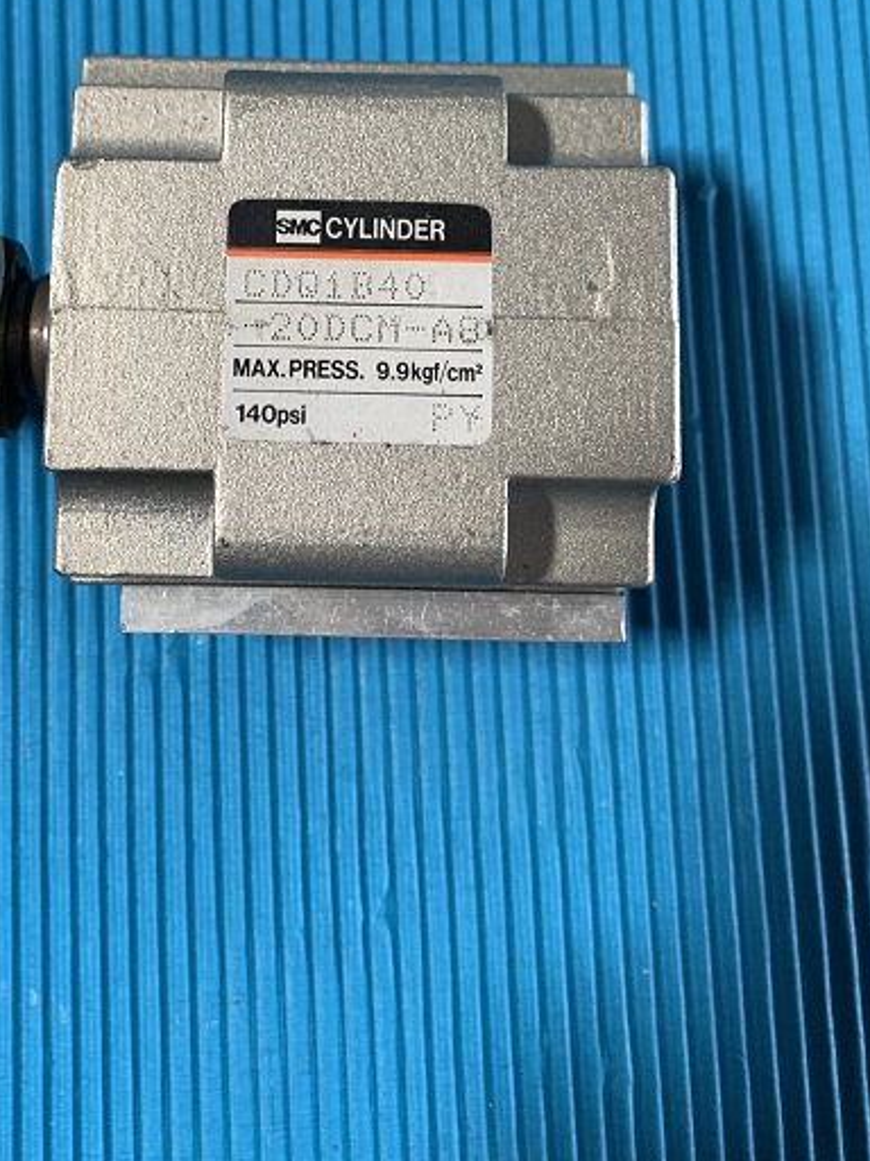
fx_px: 1374
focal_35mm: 41
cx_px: 284
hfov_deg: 34.8
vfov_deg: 44.7
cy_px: 339
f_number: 1.8
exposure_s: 1/60
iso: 160
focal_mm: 4.25
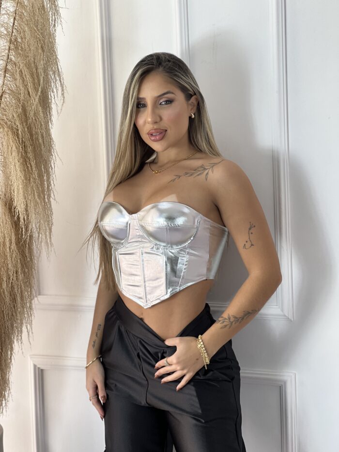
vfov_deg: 25.3
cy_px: 226
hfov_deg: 19.1
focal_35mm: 77
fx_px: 1005
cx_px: 170
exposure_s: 1/120
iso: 64
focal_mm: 9
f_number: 2.8
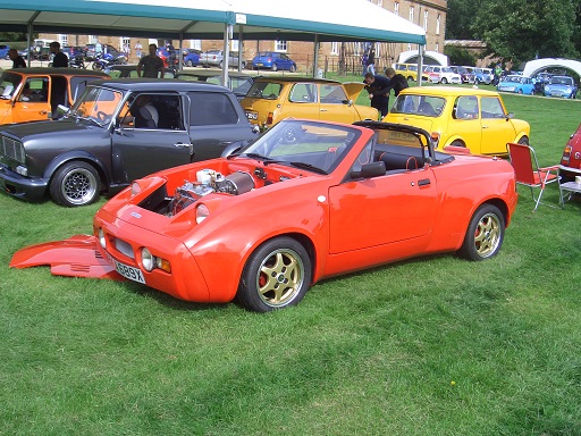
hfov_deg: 47.9
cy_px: 218
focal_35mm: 39
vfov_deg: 36.8
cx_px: 290
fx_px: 655
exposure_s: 1/250
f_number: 4.8
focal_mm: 8
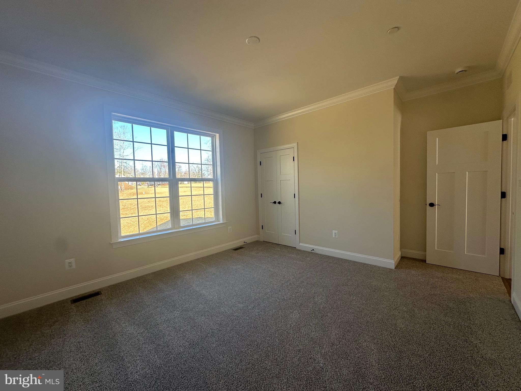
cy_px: 196
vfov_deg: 85.7
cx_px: 260
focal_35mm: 14
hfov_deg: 102.1
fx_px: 211
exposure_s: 1/99
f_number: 2.2
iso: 50
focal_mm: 2.22
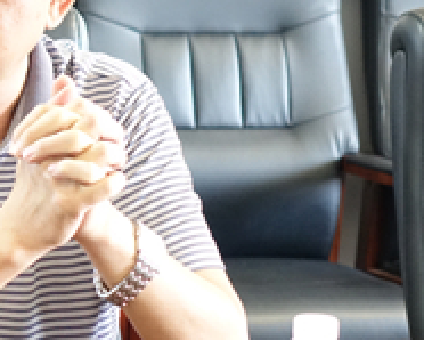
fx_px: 2473
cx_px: -34
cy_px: 124
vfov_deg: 7.9
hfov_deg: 9.7
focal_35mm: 197
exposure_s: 1/80
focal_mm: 28.47
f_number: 2.8
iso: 2000
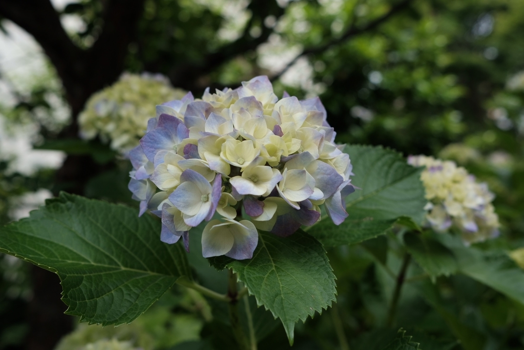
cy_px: 175
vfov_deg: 37.9
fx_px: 509
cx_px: 262
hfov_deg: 54.4
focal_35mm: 35
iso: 200
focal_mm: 23
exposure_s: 1/210
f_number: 5
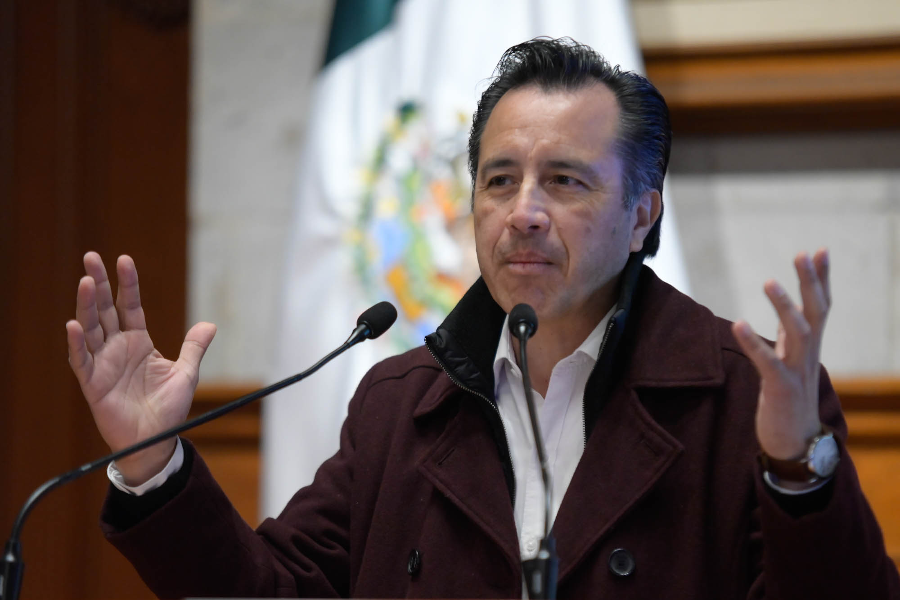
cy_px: 300
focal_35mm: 185
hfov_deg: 11.1
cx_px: 450
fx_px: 4624
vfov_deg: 7.4
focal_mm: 185
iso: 3200
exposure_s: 1/320
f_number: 2.8
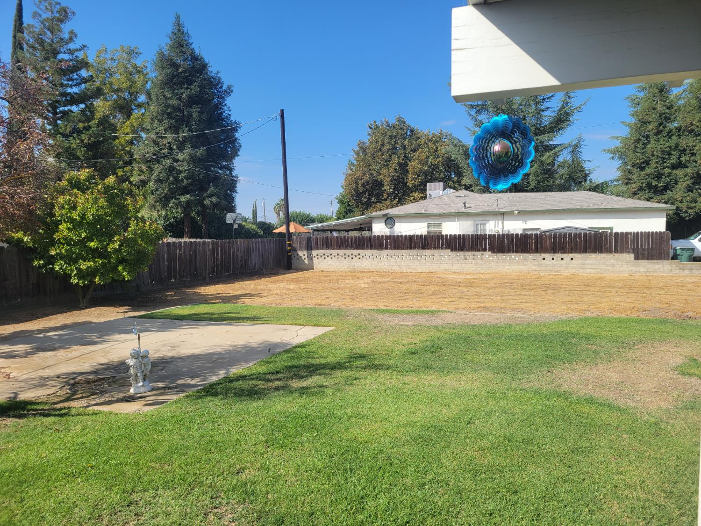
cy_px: 263
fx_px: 527
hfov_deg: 67.3
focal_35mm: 26
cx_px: 350
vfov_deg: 53.1
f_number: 1.8
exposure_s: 1/2071
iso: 40
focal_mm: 5.4
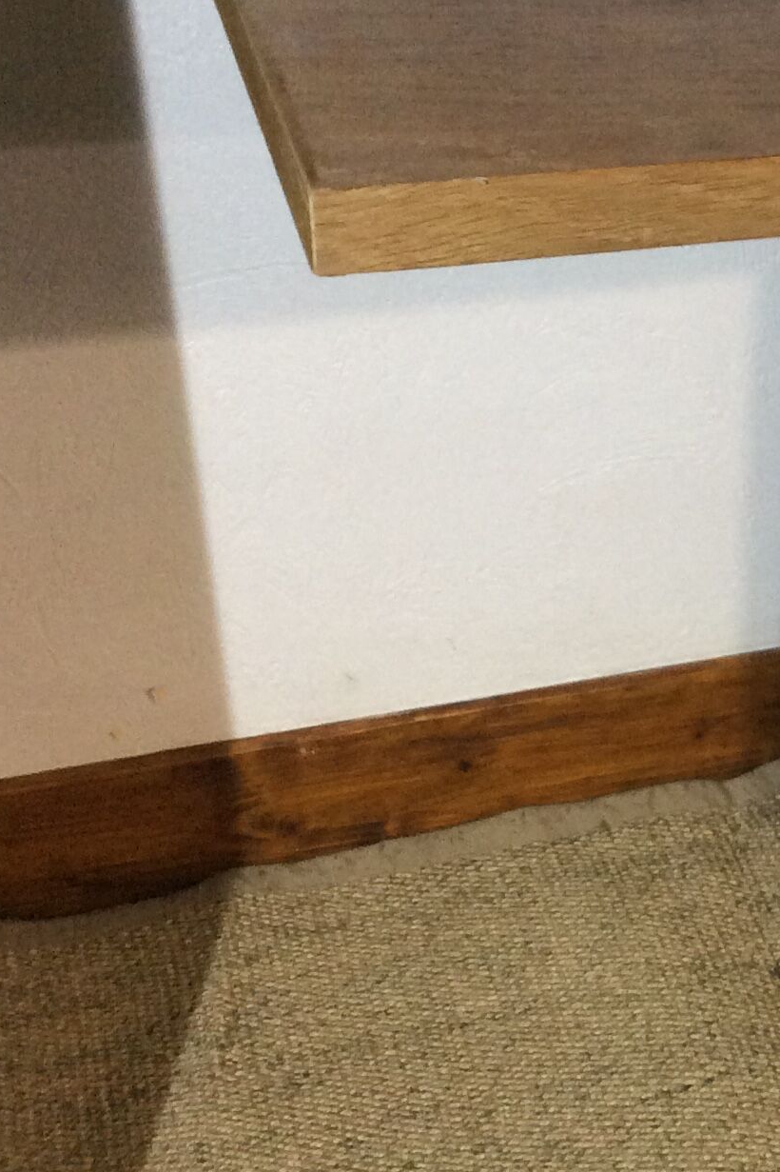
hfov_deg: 18.8
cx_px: 818
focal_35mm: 70
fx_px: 2276
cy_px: 487
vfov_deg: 28.8
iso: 125
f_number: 2.4
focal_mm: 3.3
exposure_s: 1/25
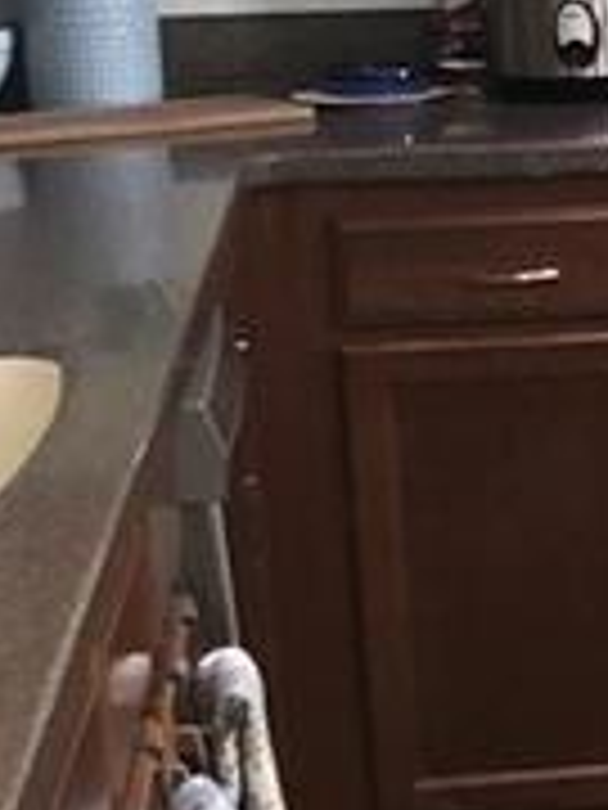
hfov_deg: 7.1
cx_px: 1792
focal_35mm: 187
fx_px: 4379
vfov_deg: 10.6
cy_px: 603
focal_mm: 3.99
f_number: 1.8
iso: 50
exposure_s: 1/15
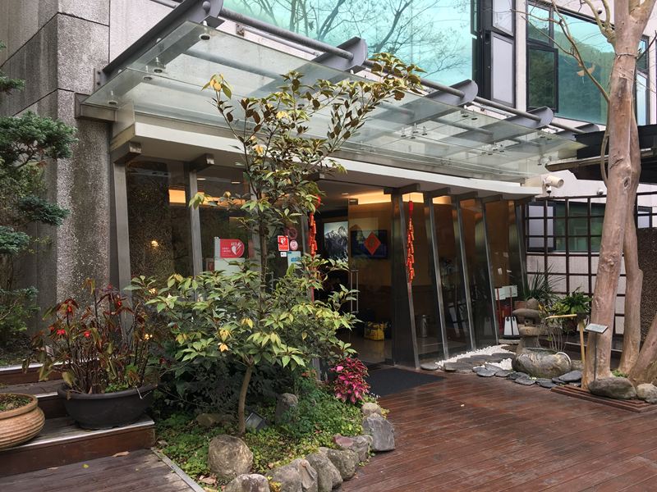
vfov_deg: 48.2
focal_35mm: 29
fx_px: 550
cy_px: 246
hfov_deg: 61.7
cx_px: 328
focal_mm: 4.15
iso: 25
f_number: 2.2
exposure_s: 1/40
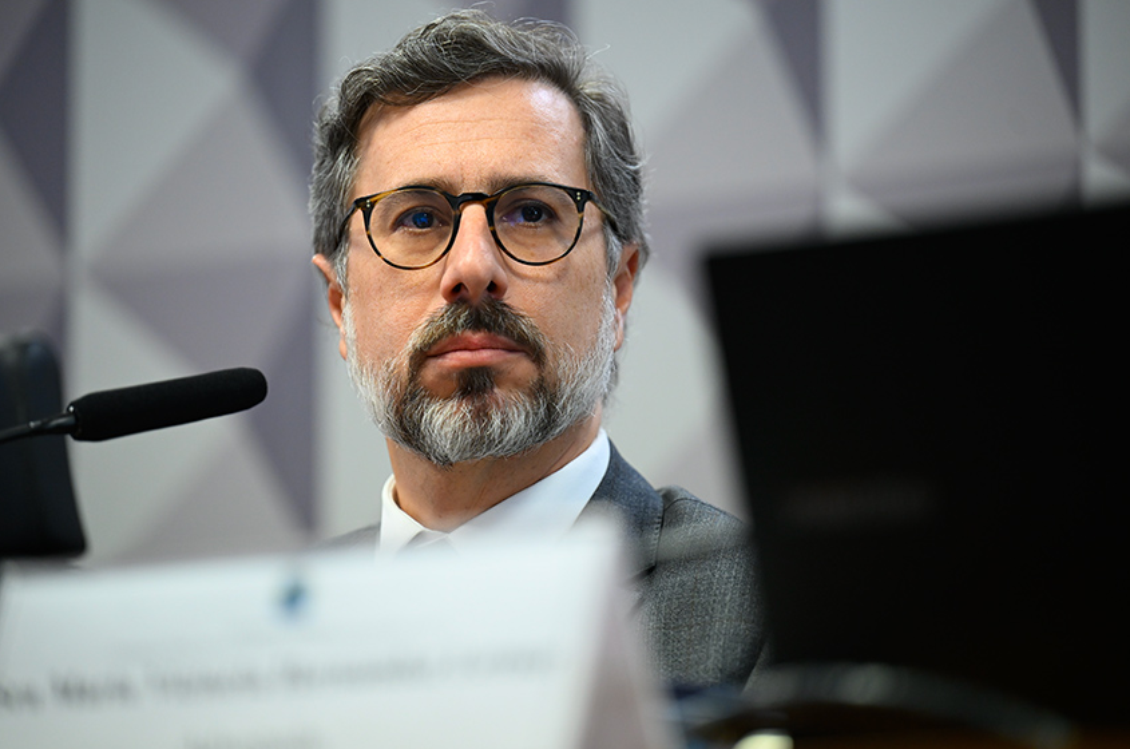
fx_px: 5420
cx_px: 558
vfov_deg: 7.9
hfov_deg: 11.9
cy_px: 372
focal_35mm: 173
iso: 1600
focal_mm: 170
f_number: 2.8
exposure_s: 1/200
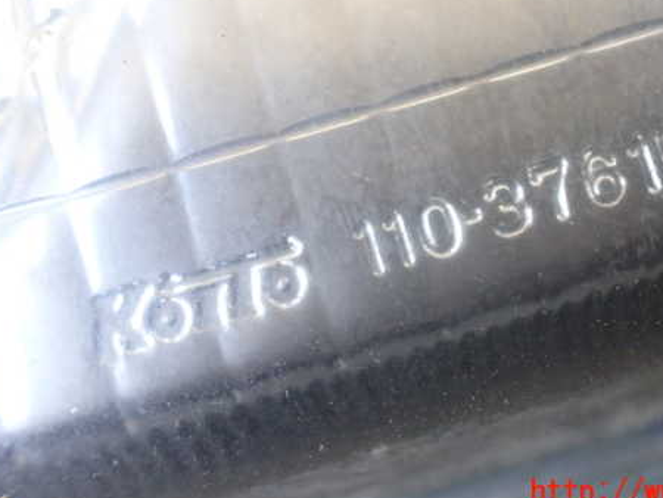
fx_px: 767
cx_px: 421
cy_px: 180
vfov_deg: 35.7
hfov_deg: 46.3
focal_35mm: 40
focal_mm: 5.4
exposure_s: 1/125
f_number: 2.3
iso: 800
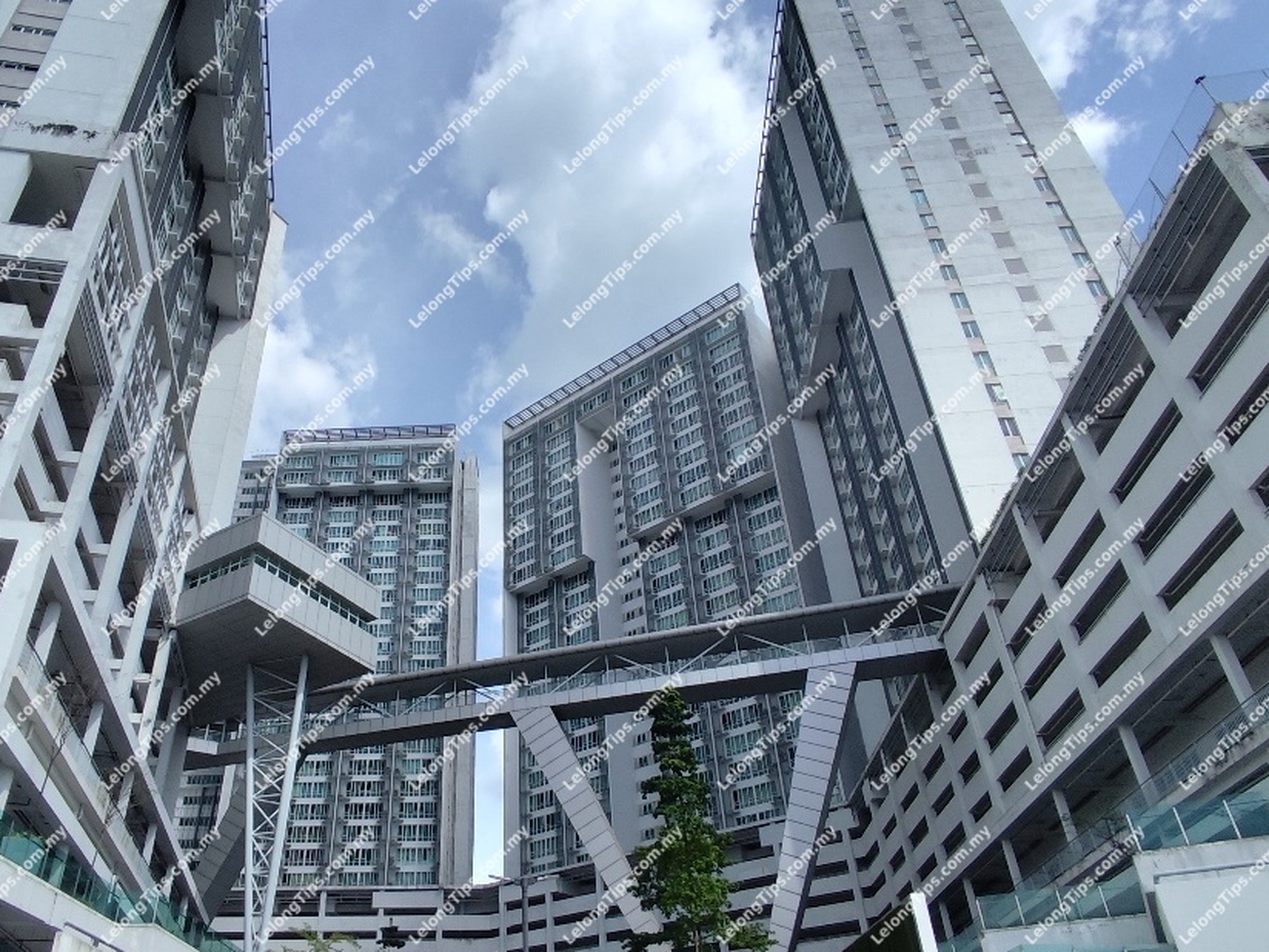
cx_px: 419
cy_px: 443
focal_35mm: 24
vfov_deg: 56.8
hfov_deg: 69.5
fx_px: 880
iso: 50
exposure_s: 1/2683
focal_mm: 1.65
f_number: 2.2
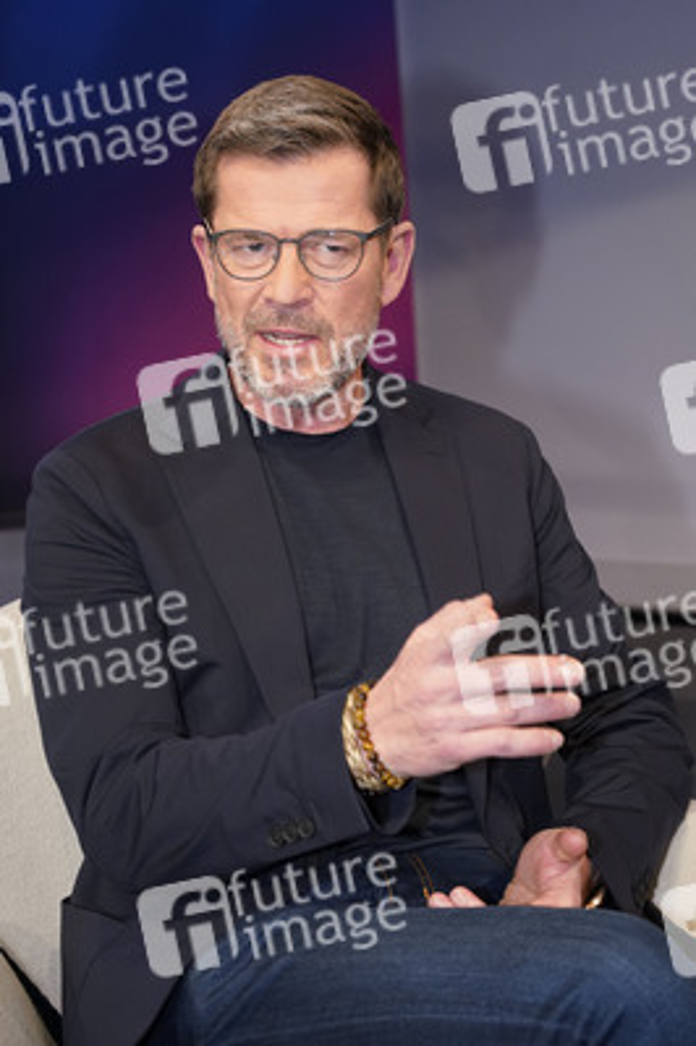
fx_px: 1685
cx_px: 348
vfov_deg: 34.5
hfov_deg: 23.3
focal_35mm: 58
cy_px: 523
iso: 2000
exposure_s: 1/125
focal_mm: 58
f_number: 5.6
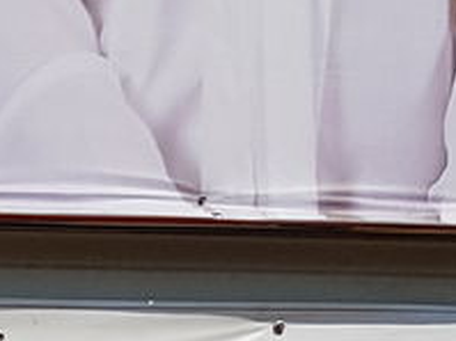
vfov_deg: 7.5
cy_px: 849
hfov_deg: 9.9
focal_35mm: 183
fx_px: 2409
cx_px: -529
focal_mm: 4.3
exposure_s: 1/5888
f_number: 1.7
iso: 40
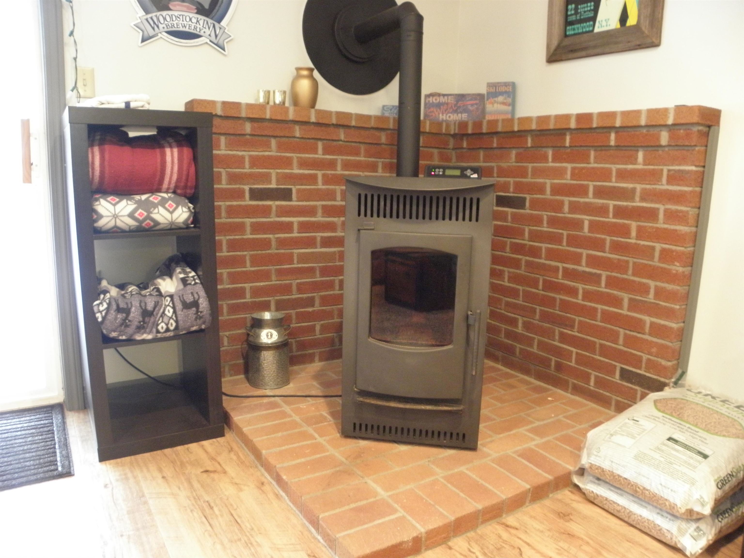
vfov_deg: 53.1
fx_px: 559
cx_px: 372
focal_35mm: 26
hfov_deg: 67.3
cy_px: 279
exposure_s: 1/5
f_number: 2.8
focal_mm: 4.6
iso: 400
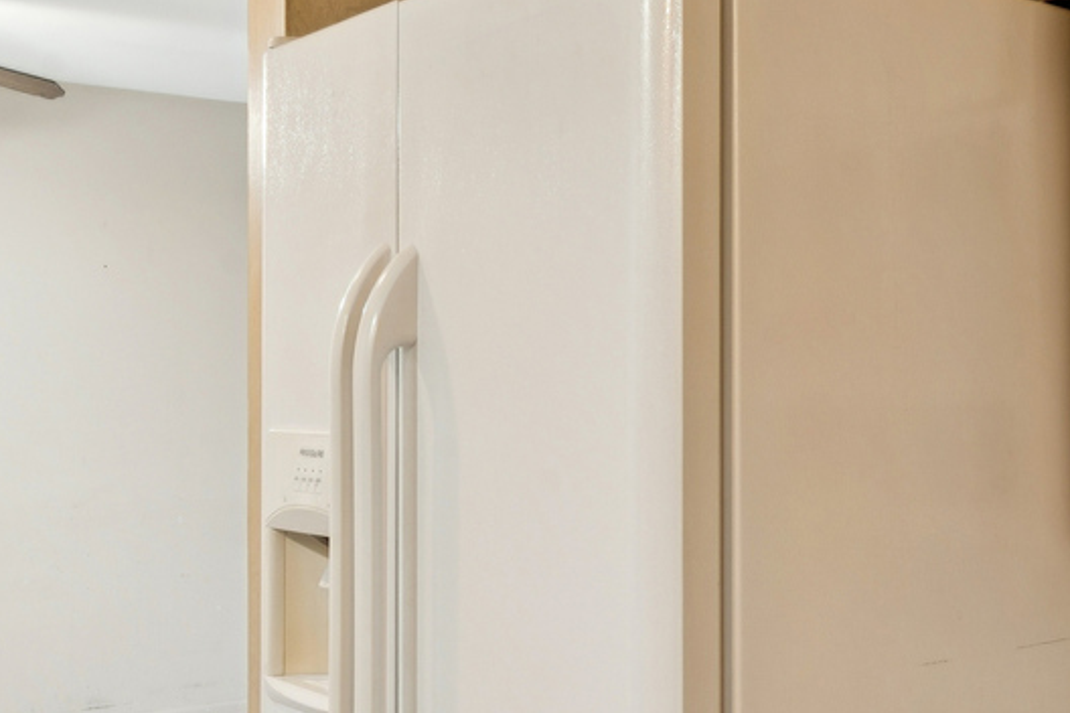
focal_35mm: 48
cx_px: 708
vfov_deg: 27.6
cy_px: 484
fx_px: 1440
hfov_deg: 40.3
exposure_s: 1
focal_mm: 15.8
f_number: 13
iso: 400
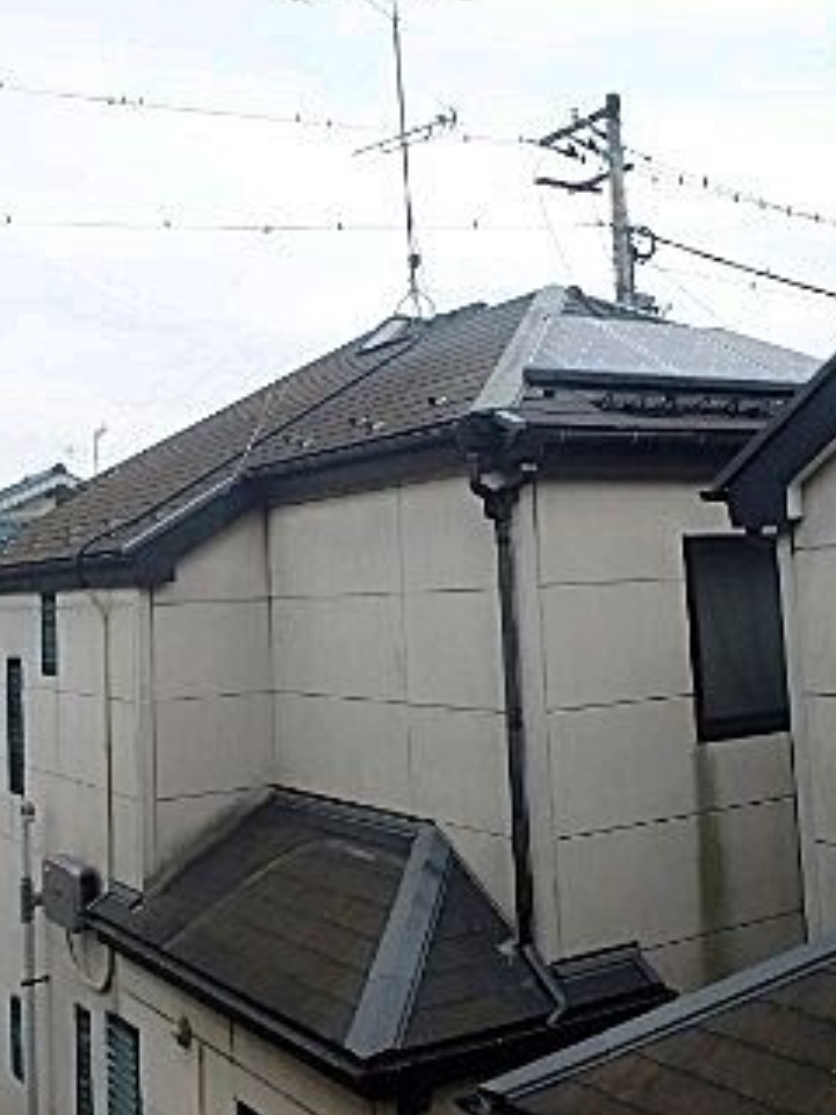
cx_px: 435
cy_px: 425
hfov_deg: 34.3
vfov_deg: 44.5
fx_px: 1352
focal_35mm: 42
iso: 125
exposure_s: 1/200
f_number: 3.5
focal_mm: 3.7
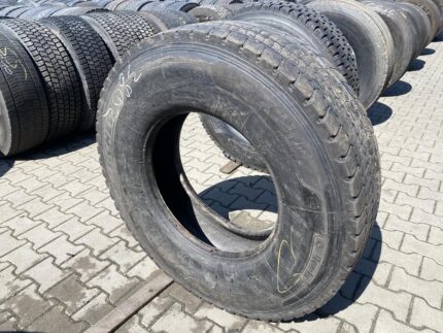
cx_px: 222
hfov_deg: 67.3
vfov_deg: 53.1
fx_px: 333
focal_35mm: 26
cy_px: 166
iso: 32
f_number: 1.8
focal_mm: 4.25
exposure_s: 1/1232
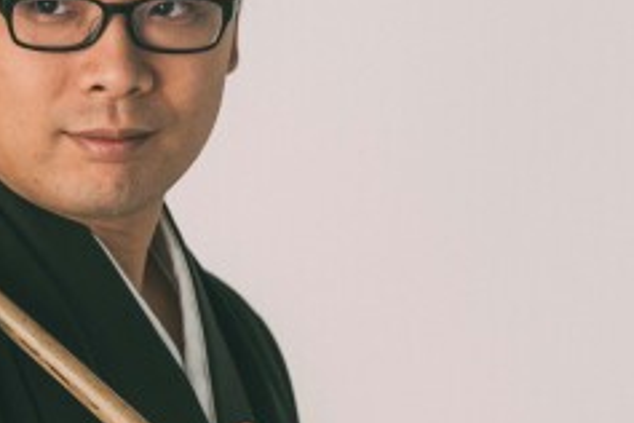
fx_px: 4156
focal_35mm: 236
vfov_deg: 5.8
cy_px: 392
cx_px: -391
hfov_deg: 8.5
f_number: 2.8
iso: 500
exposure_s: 1/100
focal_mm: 70
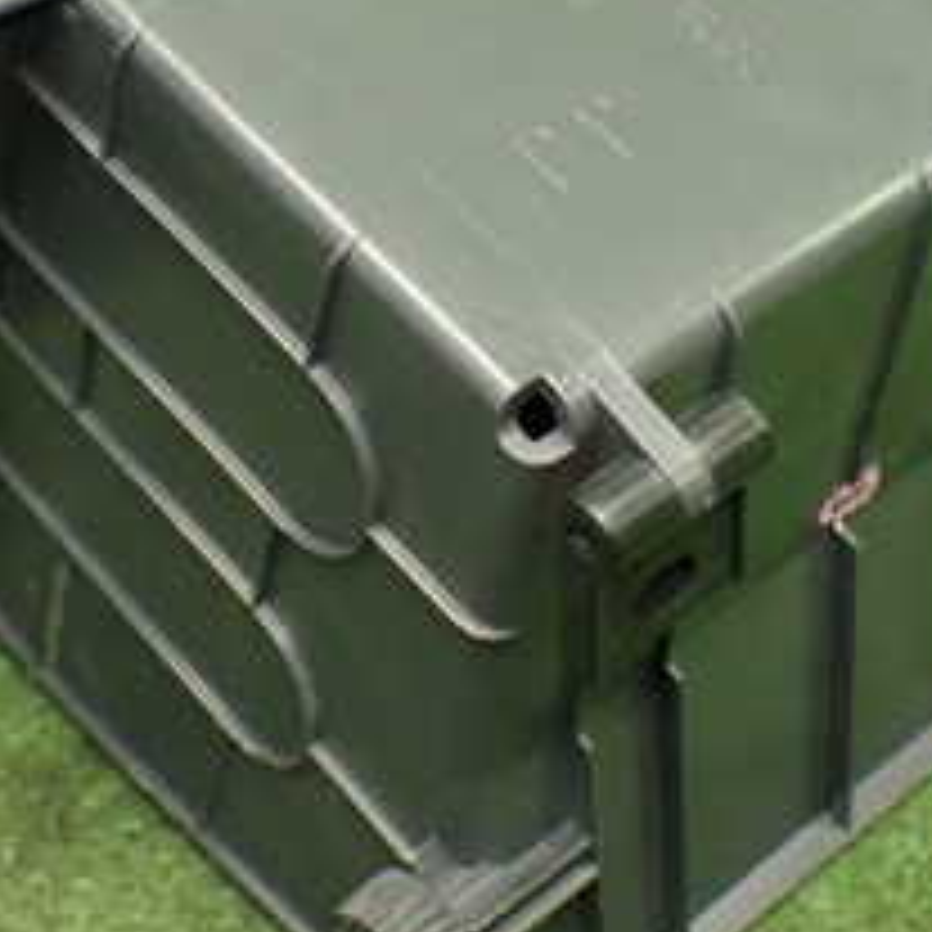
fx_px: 2345
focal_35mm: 77
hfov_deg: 22.5
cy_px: 306
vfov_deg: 22.4
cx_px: 405
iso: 800
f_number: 2.3
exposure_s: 1/100
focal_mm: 5.4
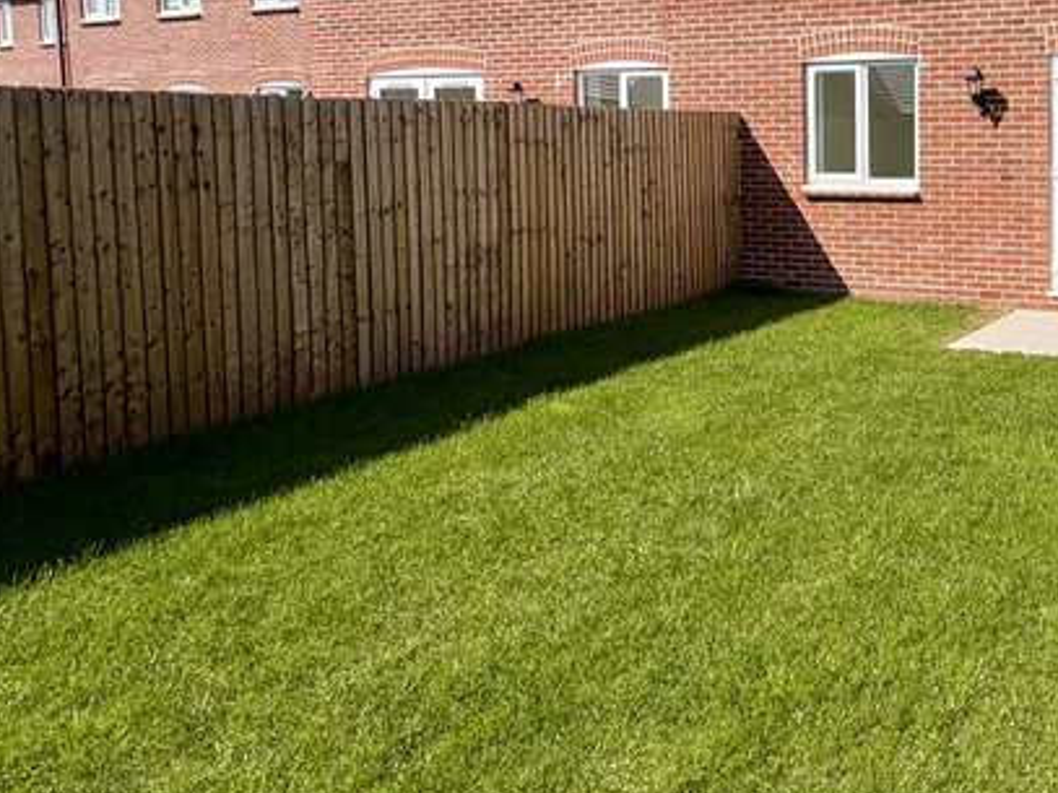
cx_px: 938
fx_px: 1008
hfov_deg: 49.7
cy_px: 226
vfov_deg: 42.0
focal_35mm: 33
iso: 50
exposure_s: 1/1927
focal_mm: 2.22
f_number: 2.2
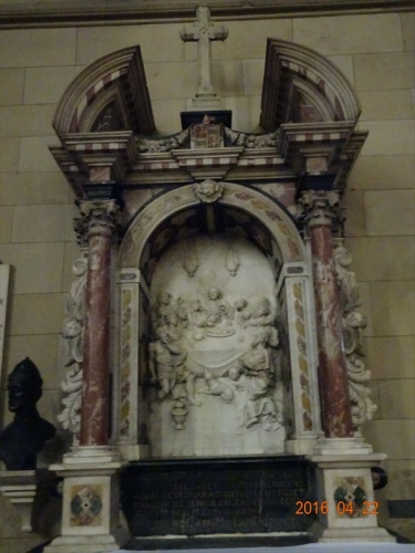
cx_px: 208
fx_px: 543
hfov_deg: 41.8
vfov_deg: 54.0
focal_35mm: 34
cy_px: 276
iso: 3200
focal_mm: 5.79
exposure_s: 1/25
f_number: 4.5
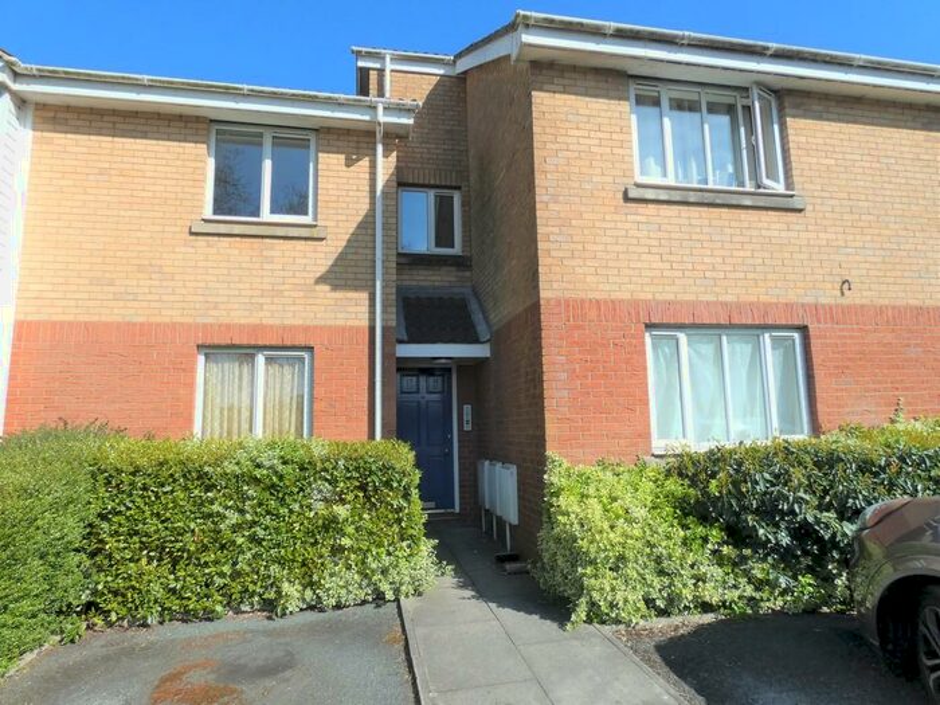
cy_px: 352
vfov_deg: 66.0
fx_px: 543
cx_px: 470
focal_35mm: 20
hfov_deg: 81.7
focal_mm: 3.6
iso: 80
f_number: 3.5
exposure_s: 1/1000
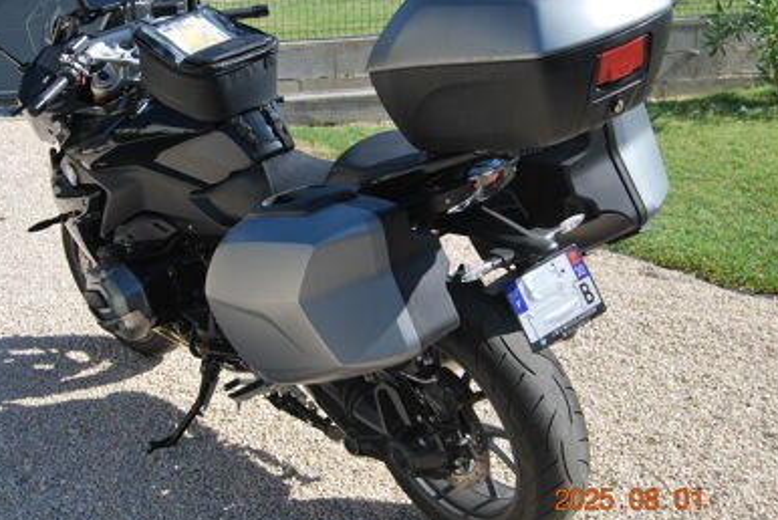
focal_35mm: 56
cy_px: 225
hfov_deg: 35.5
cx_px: 312
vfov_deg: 24.2
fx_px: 1211
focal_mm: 30
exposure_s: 1/250
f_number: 8
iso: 100
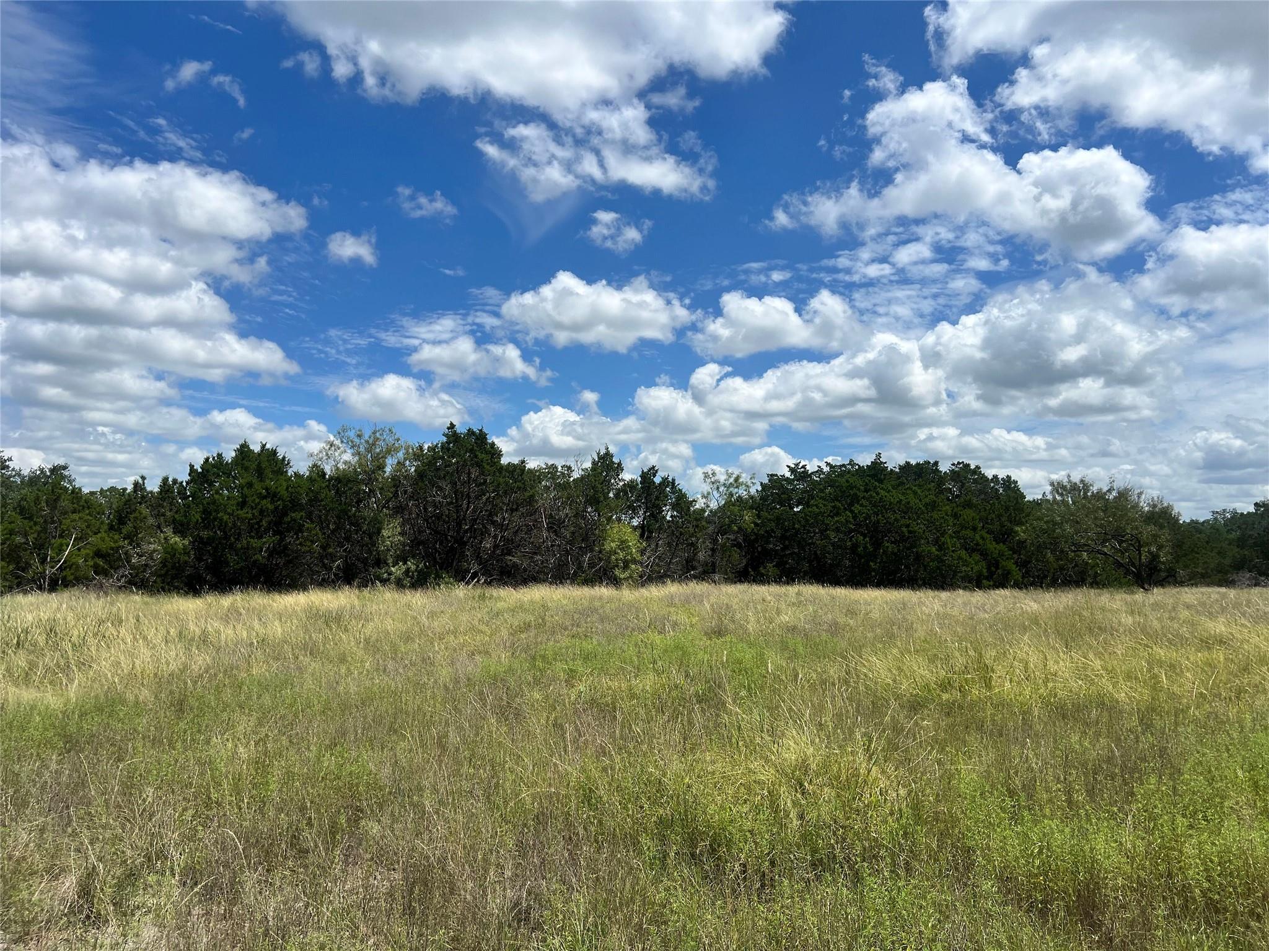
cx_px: 634
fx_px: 953
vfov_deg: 53.1
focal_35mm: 26
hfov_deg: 67.3
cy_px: 476
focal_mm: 5.7
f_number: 1.5
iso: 50
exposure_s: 1/8000
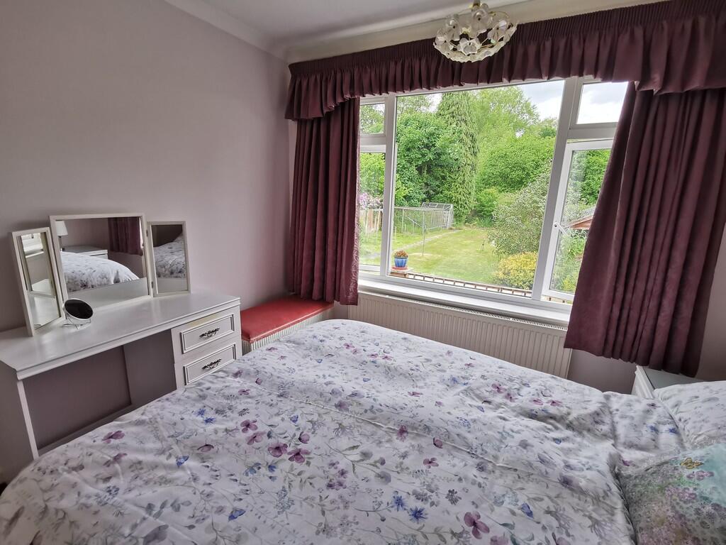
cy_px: 272
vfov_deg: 74.7
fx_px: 357
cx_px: 363
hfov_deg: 91.0
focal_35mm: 17
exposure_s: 1/117
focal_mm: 2.26
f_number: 2.2
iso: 50
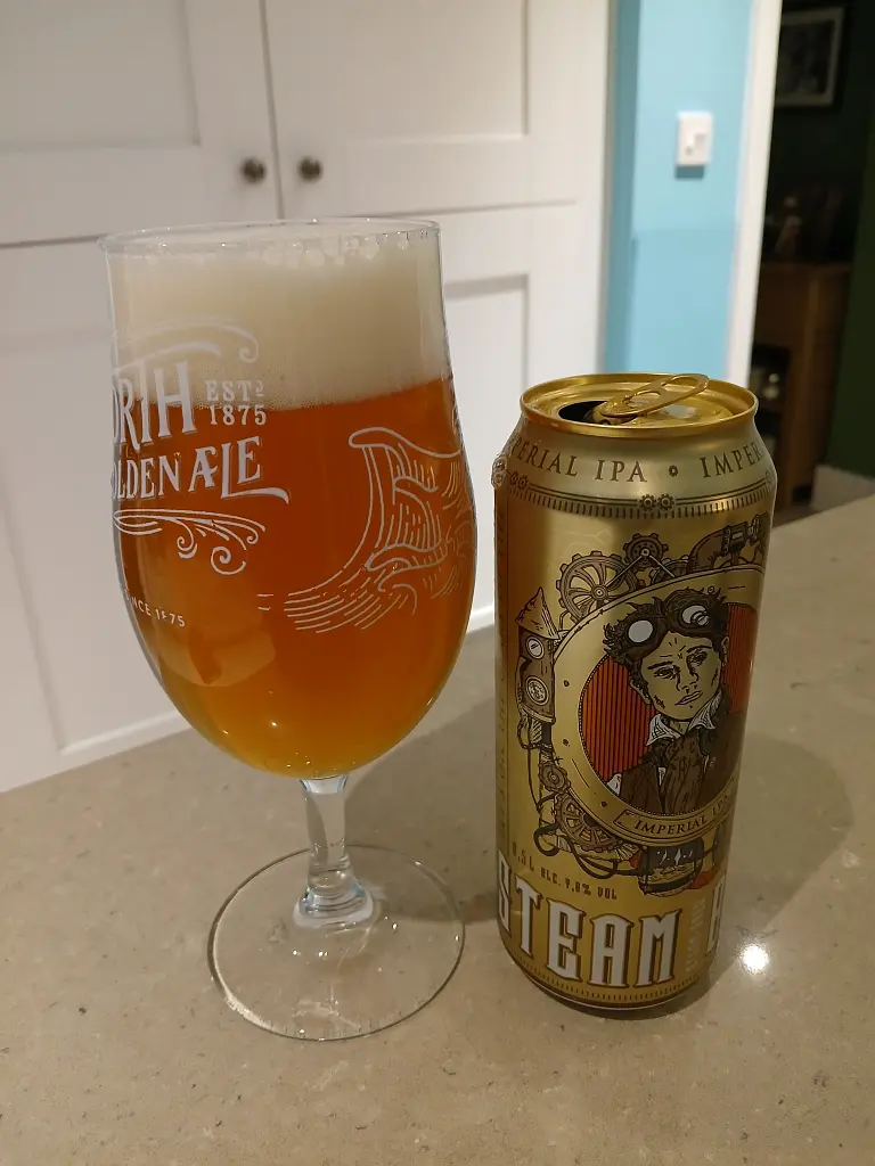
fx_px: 876
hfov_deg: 53.1
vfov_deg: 67.3
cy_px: 583
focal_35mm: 26
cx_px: 438
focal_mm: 3.98
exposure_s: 1/33.3
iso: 250
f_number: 1.8
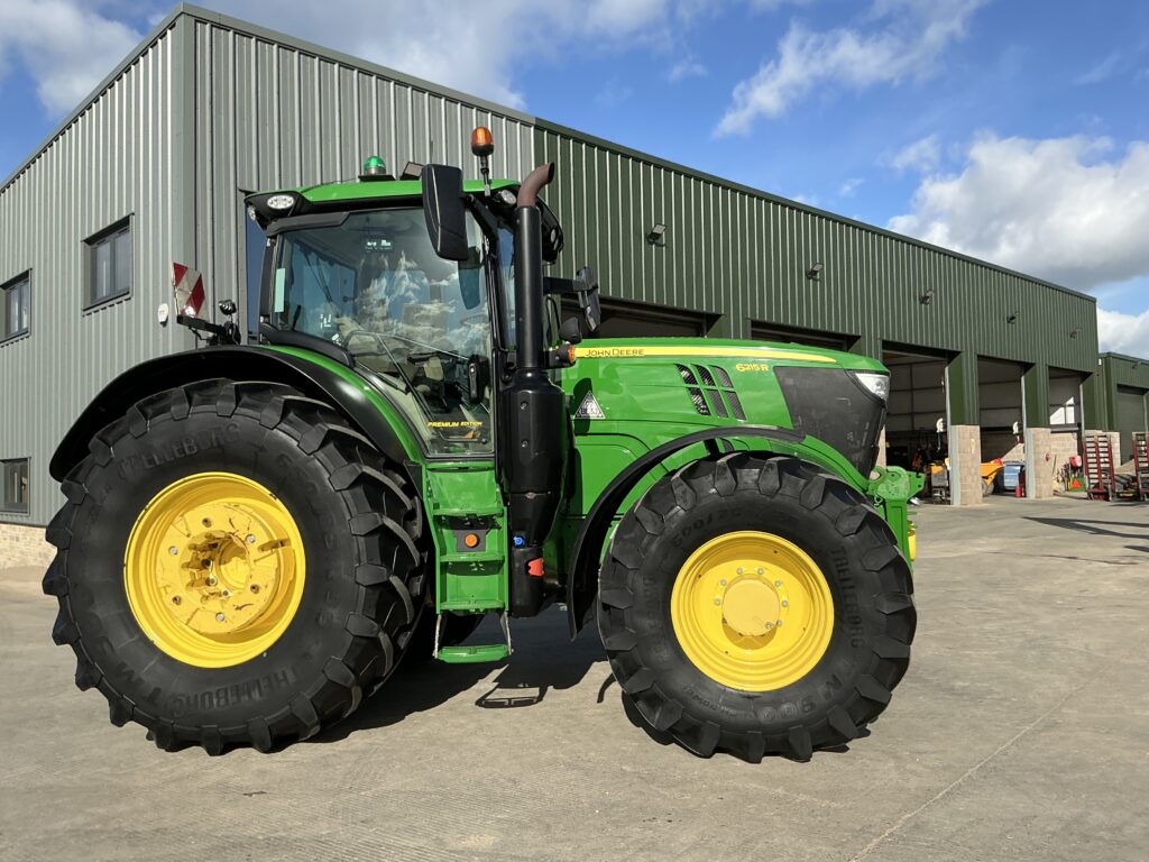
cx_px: 574
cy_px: 431
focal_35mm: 28
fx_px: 929
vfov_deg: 49.7
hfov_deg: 63.4
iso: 25
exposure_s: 1/1984
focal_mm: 3
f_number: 1.8
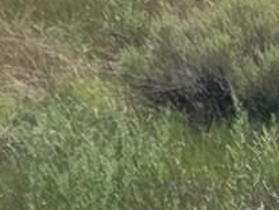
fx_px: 3238
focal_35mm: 401
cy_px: -225
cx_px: 1018
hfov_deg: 4.6
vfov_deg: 3.7
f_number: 2.4
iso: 25
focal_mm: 6
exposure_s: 1/1044
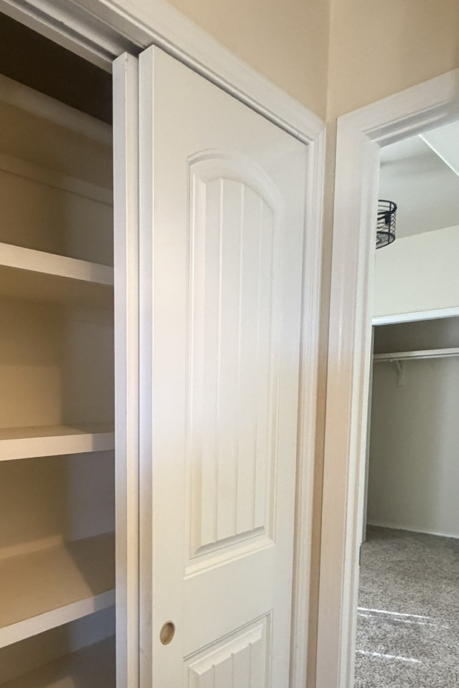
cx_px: 55
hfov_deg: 44.1
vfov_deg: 65.5
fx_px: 516
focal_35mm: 27
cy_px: 461
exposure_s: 1/60
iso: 500
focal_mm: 2.22
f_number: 2.2
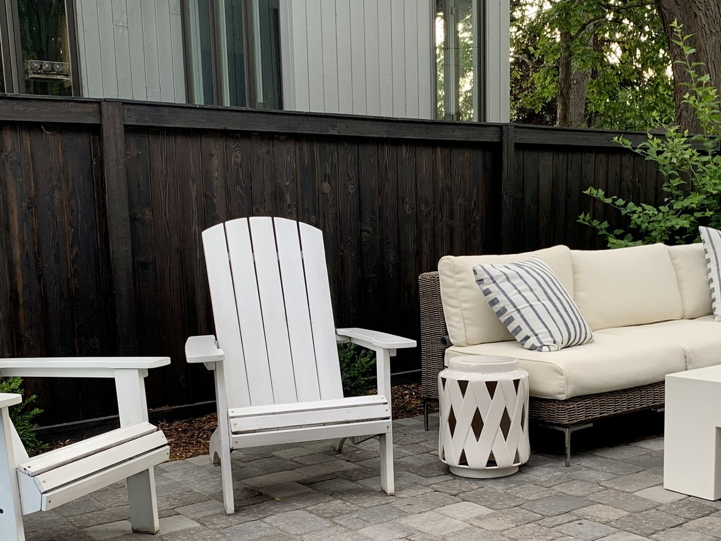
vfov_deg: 32.3
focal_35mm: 44
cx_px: 425
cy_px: 397
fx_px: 916
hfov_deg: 42.8
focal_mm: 4.25
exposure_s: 1/121
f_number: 1.8
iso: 64
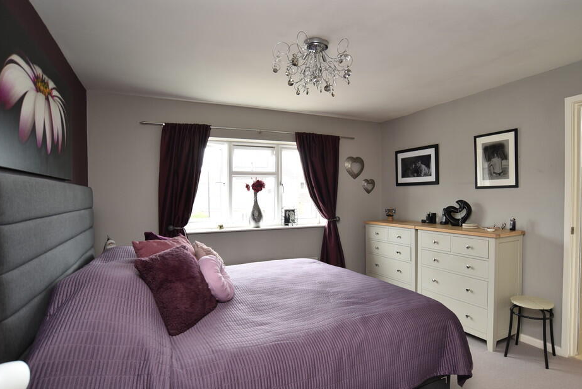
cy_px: 206
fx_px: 324
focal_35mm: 20
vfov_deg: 62.0
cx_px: 317
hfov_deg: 83.7
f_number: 8
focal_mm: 18
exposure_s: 1/13
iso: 200
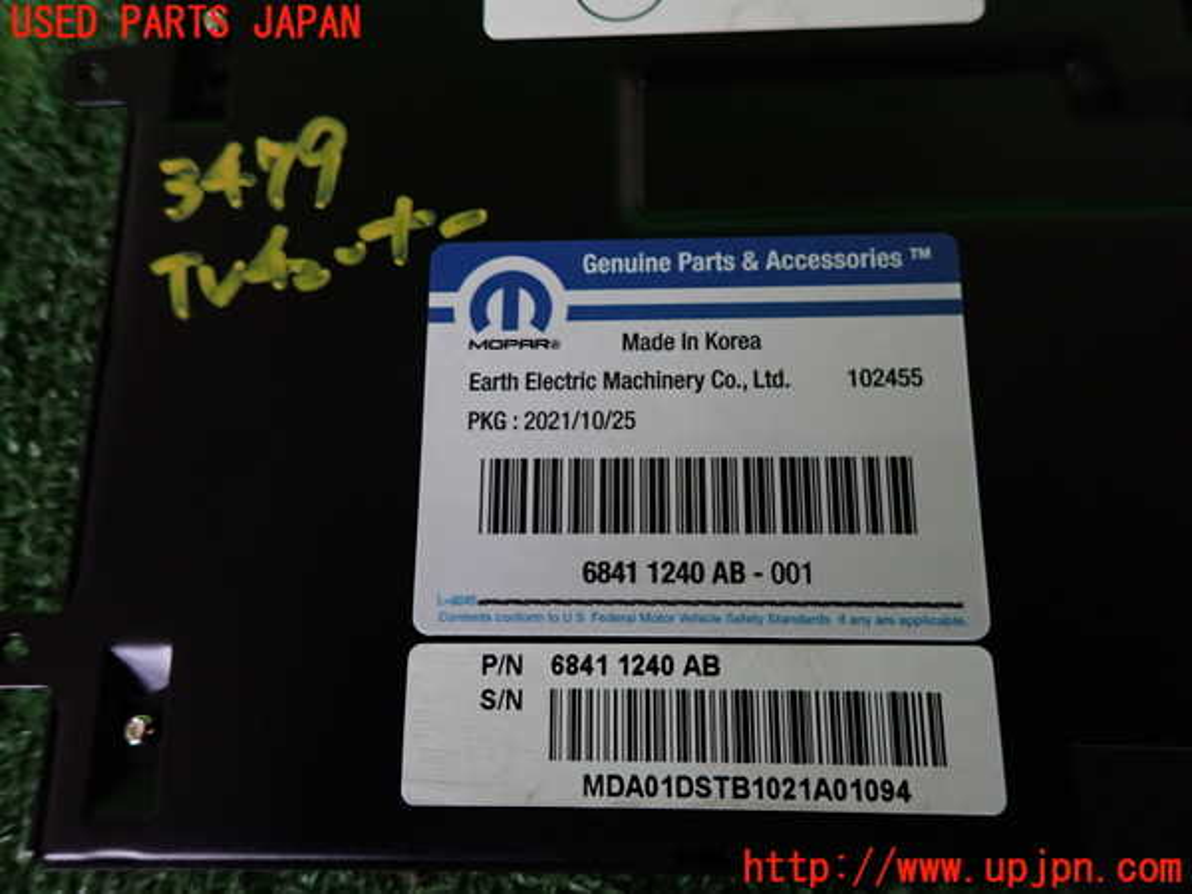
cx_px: 596
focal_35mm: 25
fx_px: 861
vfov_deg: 54.9
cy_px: 447
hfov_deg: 69.4
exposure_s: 1/30
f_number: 2
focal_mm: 4.5
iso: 320
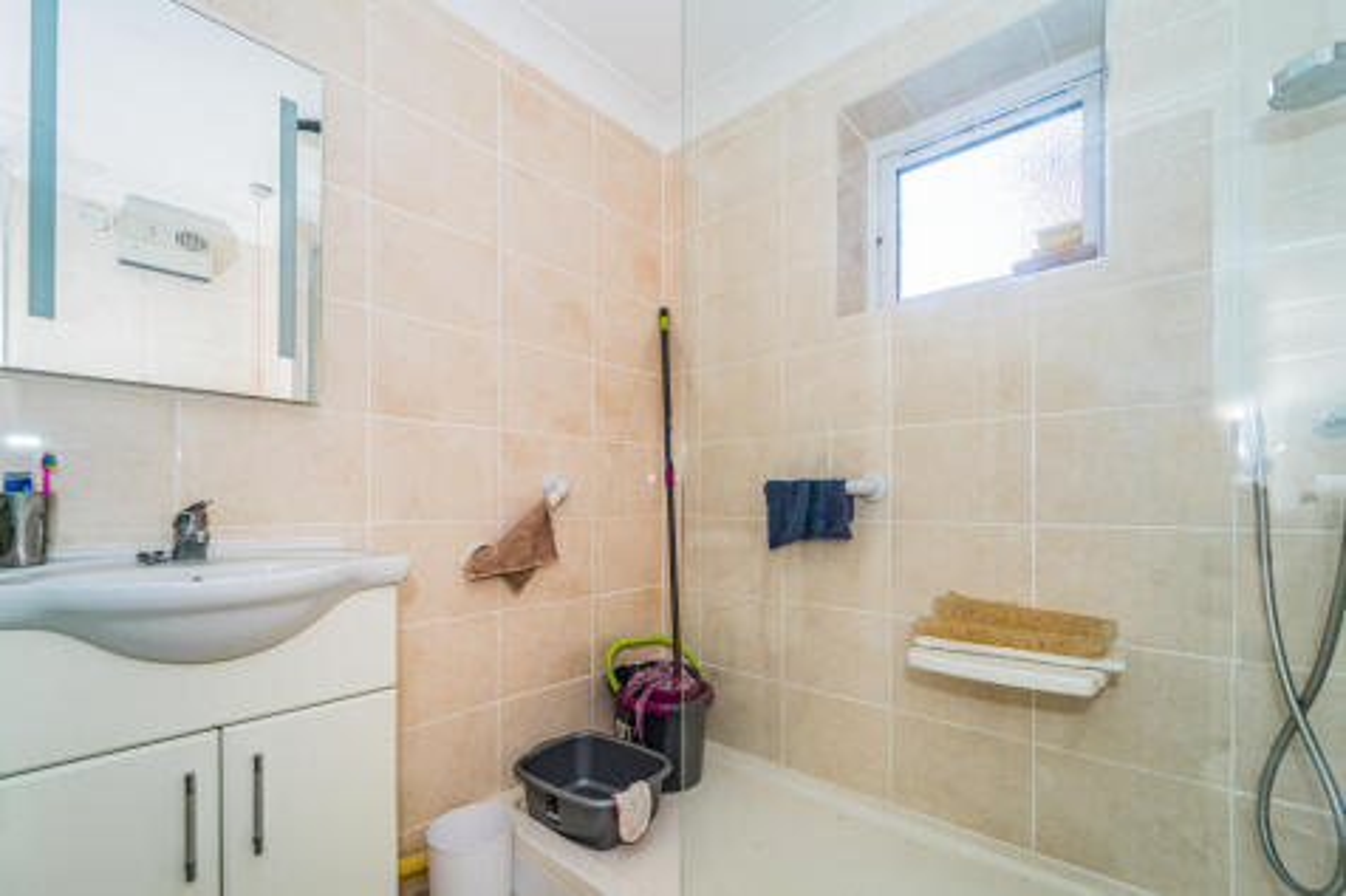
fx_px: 523
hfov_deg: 104.3
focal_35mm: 14
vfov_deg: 81.2
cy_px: 448
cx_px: 673
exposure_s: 1/80
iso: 250
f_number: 7.1
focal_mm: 14
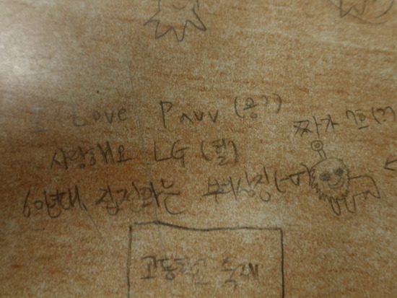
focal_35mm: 52
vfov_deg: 28.1
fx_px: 597
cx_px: 198
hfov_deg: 36.8
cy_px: 149
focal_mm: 9.1
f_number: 4.3
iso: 200
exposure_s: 1/13
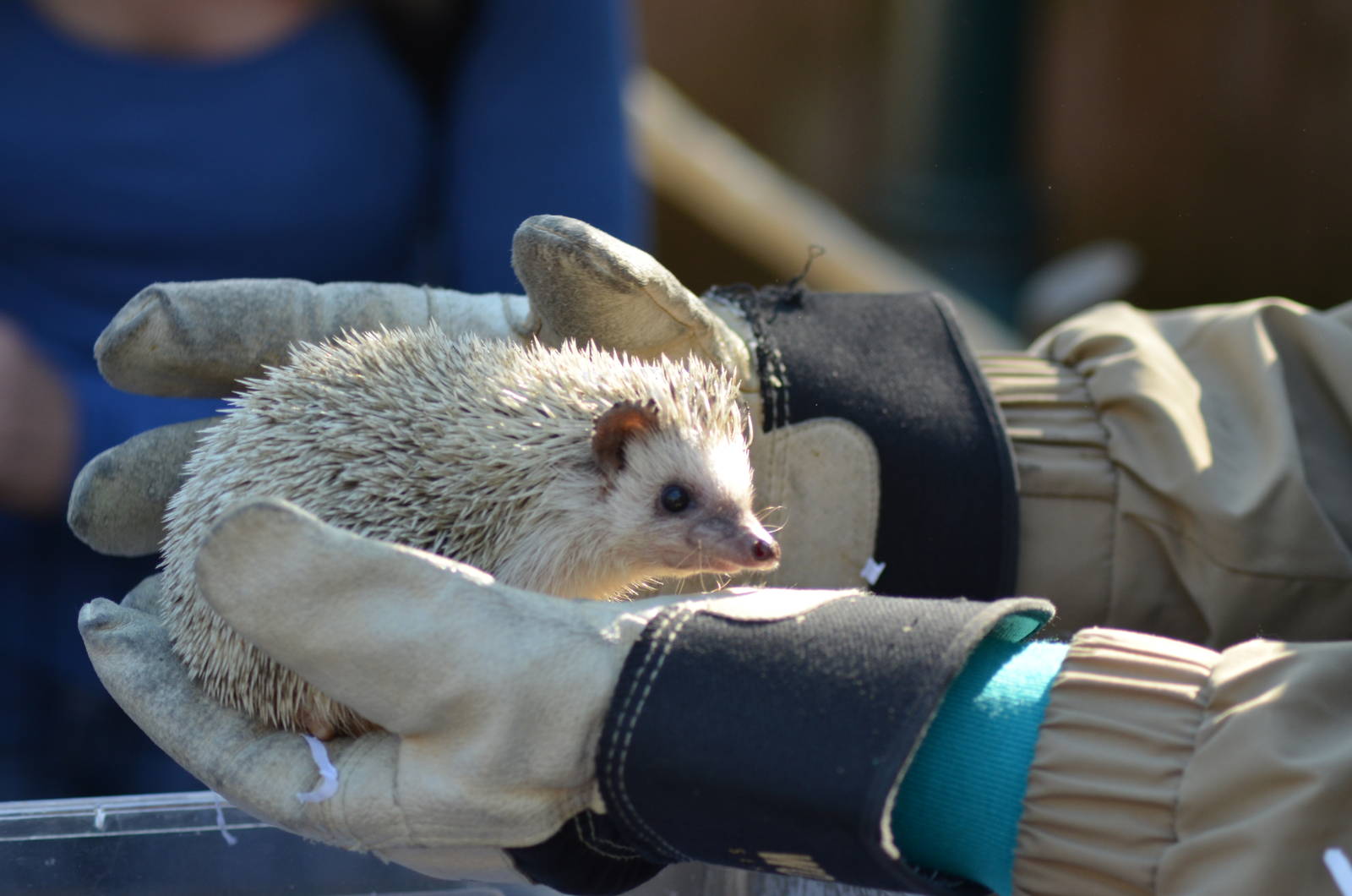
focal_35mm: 123
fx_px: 4610
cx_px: 676
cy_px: 448
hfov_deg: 16.7
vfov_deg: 11.1
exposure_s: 1/400
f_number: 5
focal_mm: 82
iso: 400
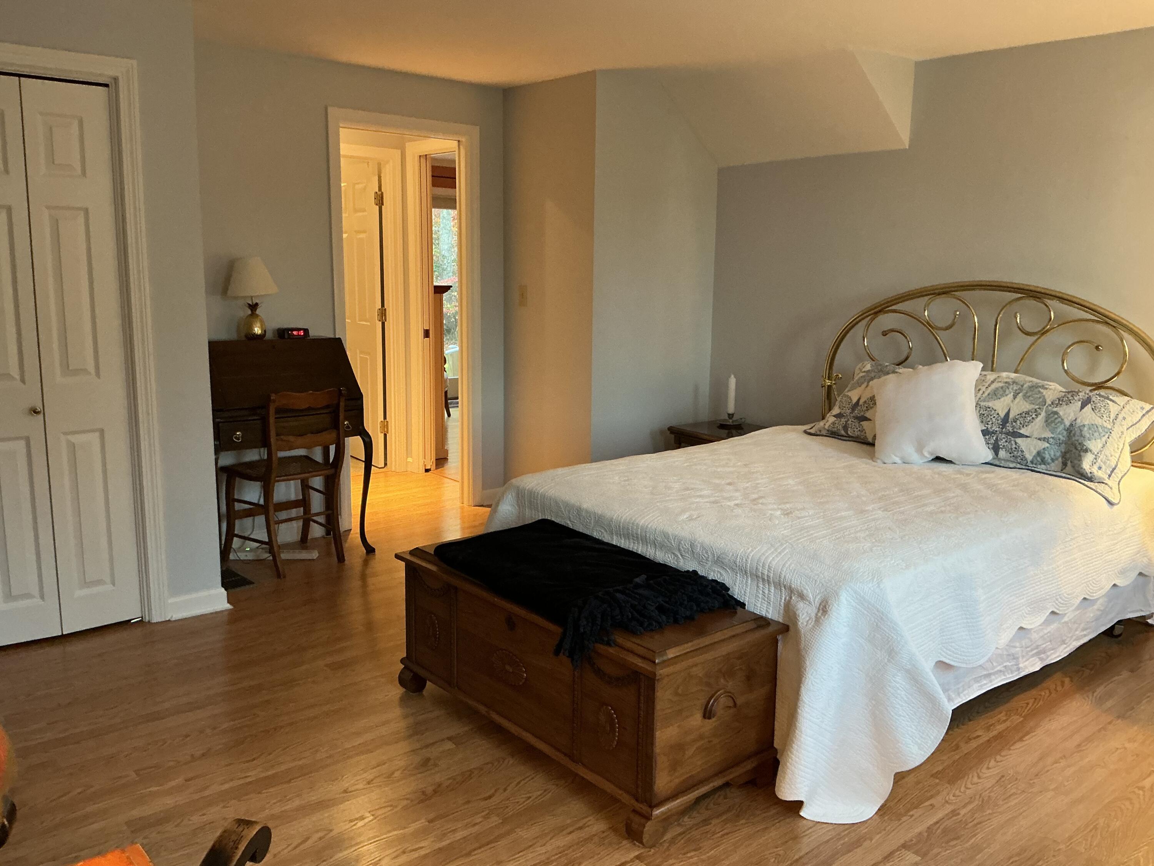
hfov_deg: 63.4
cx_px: 577
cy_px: 433
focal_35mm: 28
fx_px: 933
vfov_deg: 49.7
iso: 250
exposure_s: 1/60
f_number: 1.8
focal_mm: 3
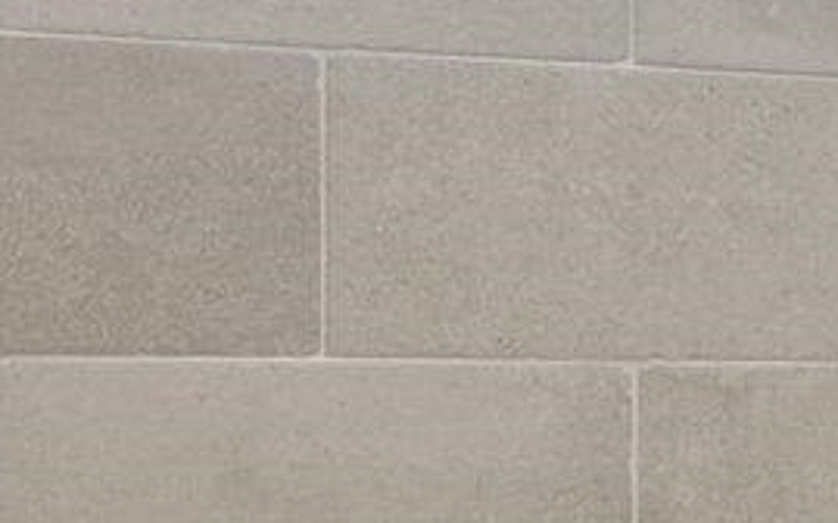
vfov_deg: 9.9
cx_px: 1346
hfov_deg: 14.5
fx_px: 3014
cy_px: 384
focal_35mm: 132
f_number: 9
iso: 100
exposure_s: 1
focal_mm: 17
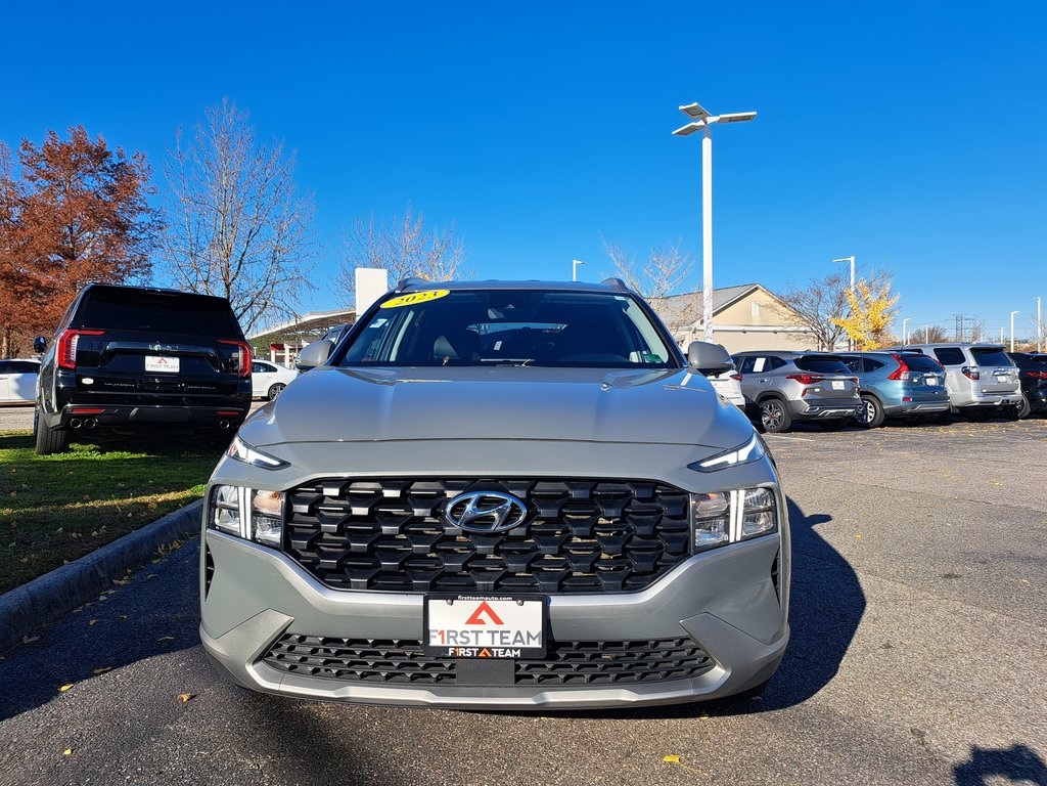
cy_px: 393
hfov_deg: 71.6
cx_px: 524
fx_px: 726
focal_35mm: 24
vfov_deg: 56.8
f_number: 1.8
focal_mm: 5.23
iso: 50
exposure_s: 1/1170
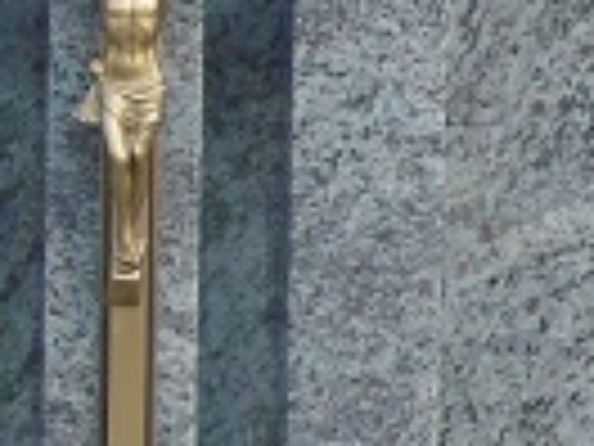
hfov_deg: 2.9
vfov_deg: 2.2
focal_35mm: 686
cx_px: 945
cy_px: 131
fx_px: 11772
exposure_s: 1/125
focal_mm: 25
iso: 160
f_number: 4.7
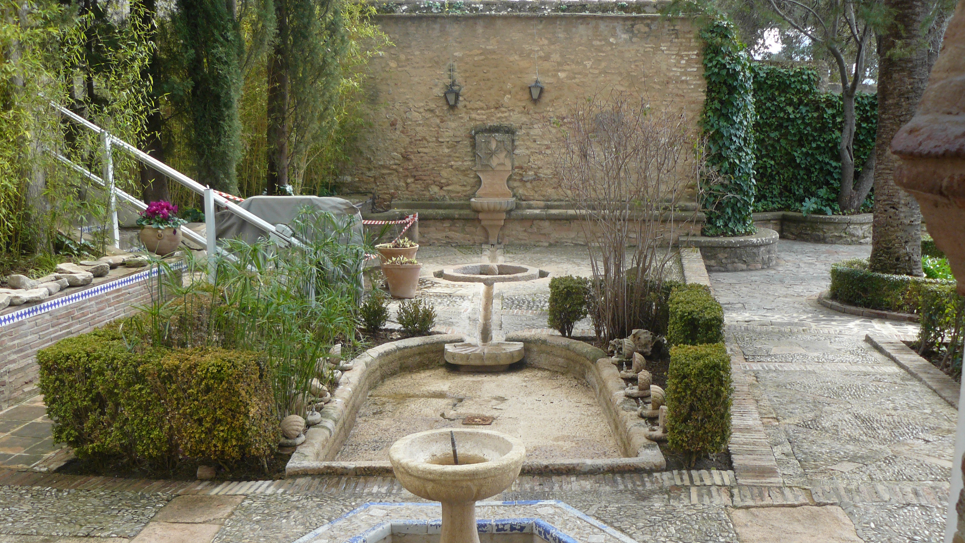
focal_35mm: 40
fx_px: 1023
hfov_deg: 50.5
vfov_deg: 29.5
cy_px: 362
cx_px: 491
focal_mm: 6
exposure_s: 1/100
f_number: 3.6
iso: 100
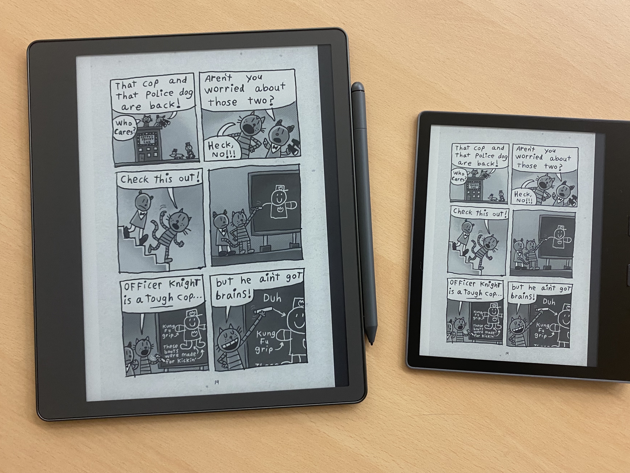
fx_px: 546
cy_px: 227
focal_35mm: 30
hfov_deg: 59.9
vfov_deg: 46.8
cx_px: 342
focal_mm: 4.25
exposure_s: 1/60
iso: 200
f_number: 1.8
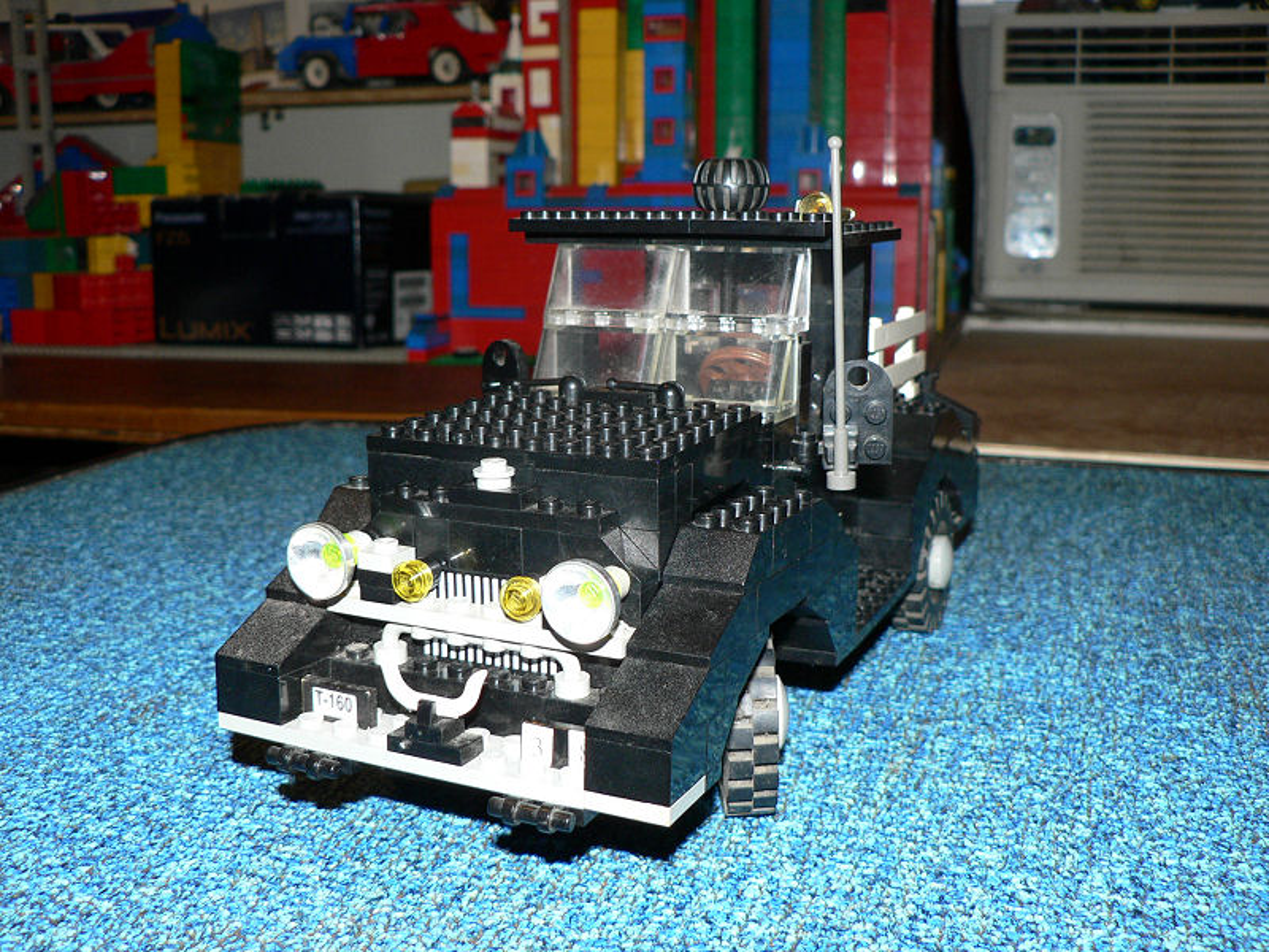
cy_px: 476
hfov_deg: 51.4
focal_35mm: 36
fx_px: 1320
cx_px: 634
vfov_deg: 39.7
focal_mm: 6
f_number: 2.8
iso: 100
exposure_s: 1/60
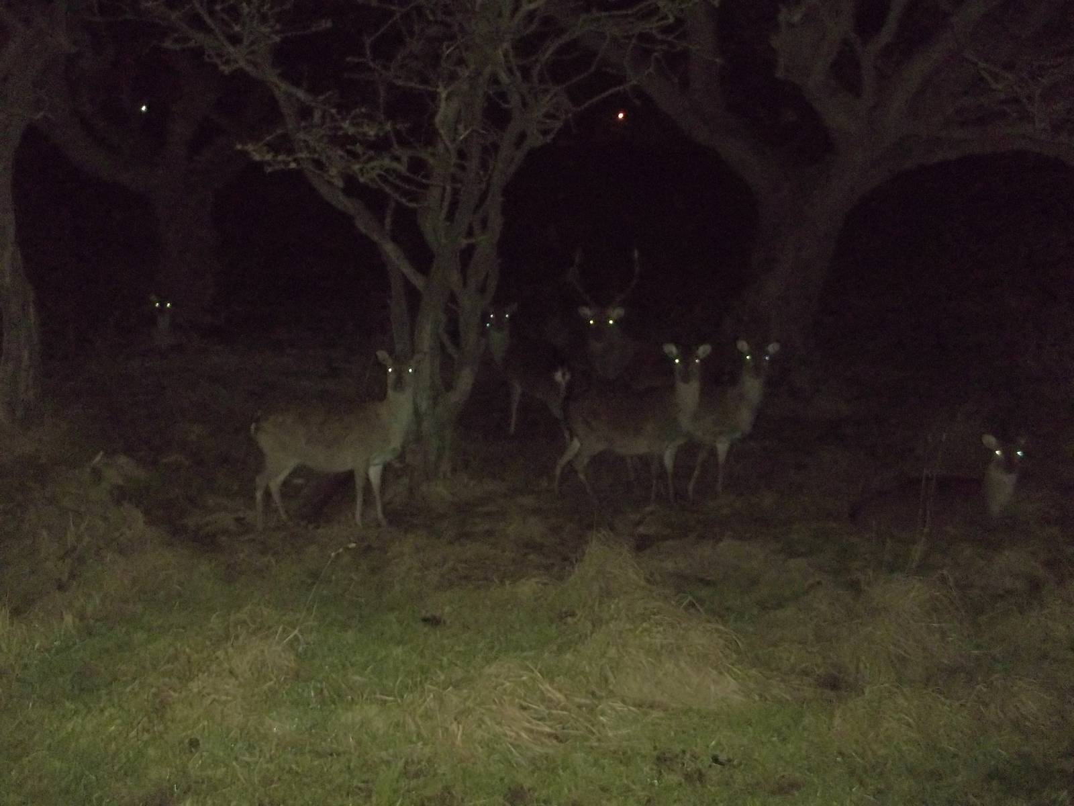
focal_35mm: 33
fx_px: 1024
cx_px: 537
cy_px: 403
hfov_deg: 55.4
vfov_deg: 42.9
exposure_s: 1/30
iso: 400
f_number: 3.3
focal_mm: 5.9
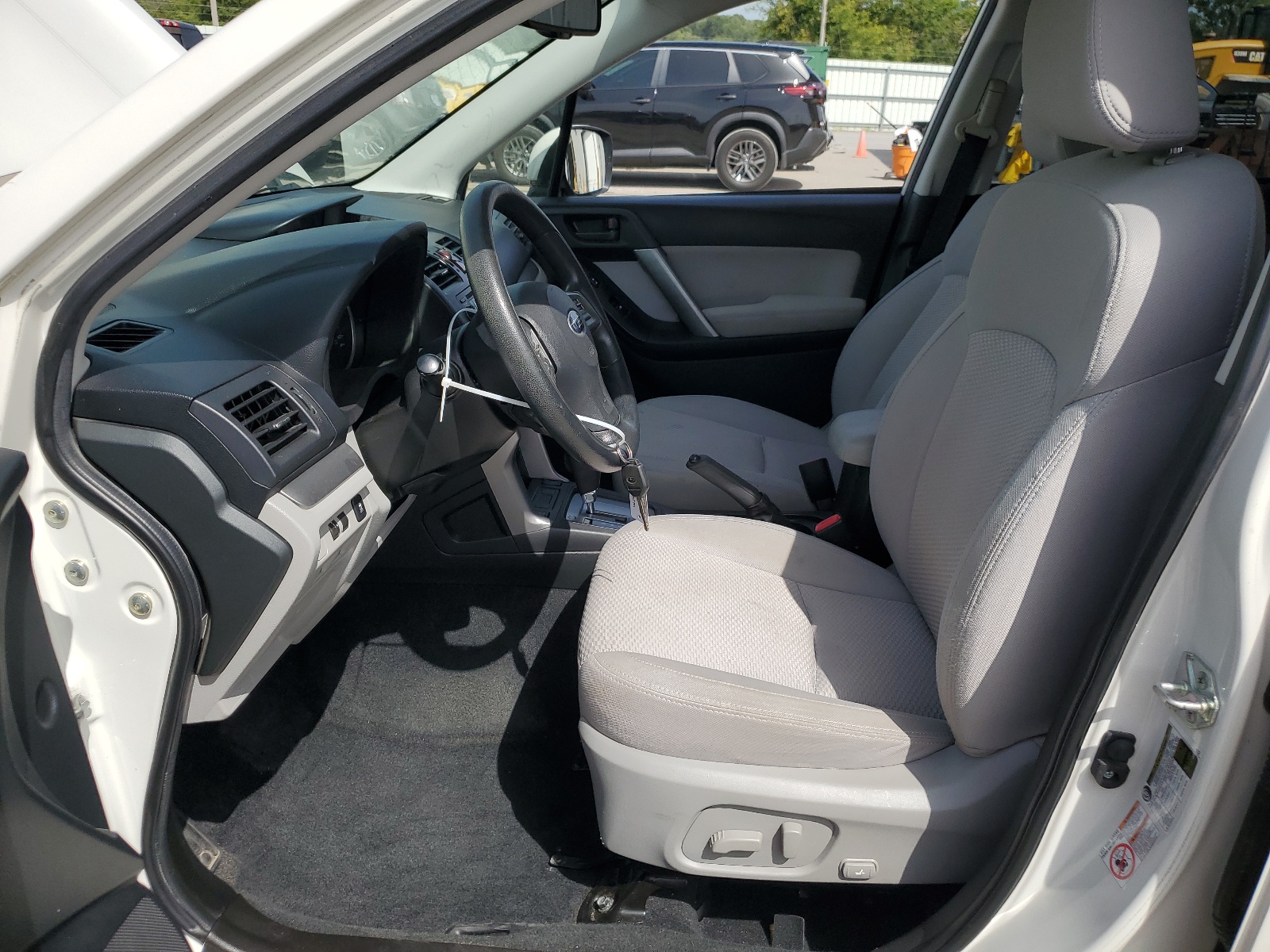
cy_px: 476
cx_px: 635
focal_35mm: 26
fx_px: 954
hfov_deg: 67.3
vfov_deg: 53.1
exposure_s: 1/3333
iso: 50
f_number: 1.5
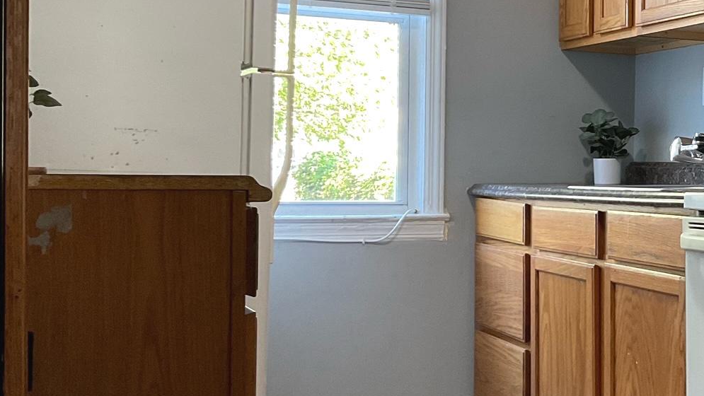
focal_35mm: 64
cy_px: 181
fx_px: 1195
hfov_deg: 30.7
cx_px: 686
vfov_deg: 18.8
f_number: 1.8
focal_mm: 3
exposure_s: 1/60
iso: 125
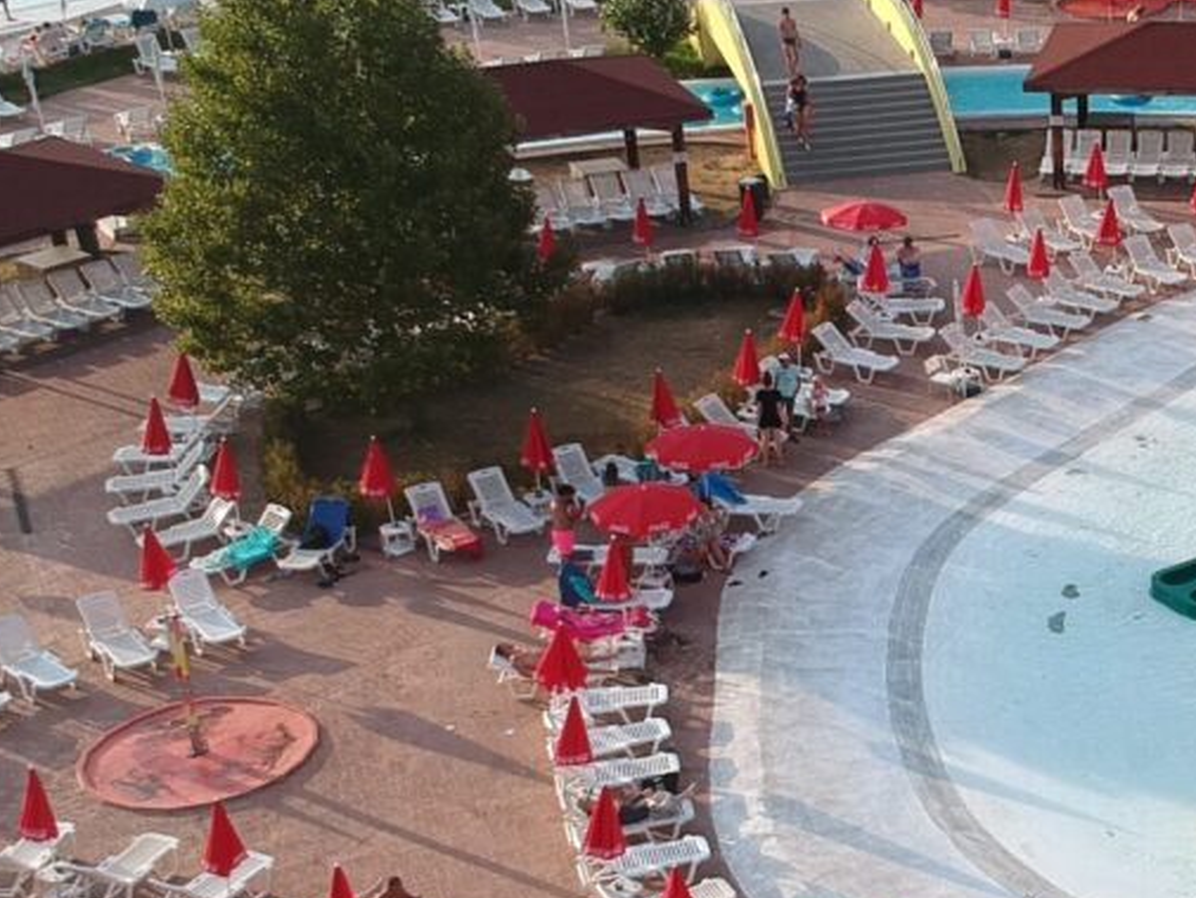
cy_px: 588
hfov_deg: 24.6
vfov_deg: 19.3
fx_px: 2626
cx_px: 1175
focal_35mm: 76
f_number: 2.6
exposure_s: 1/640
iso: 100
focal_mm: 4.49
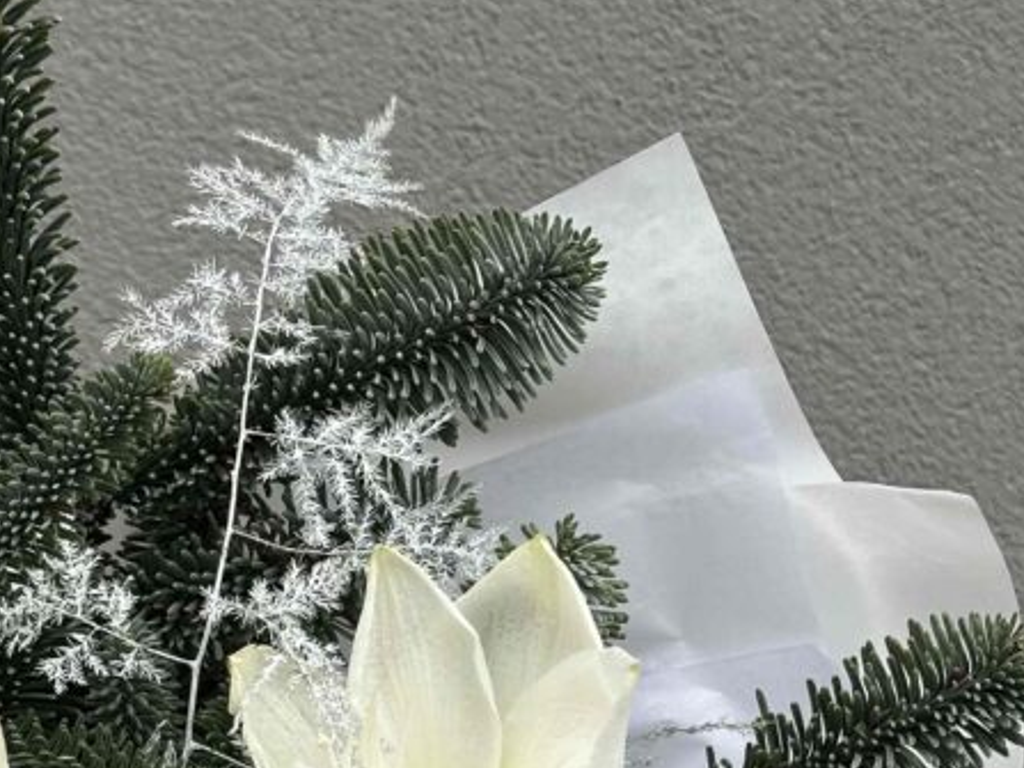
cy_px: 995
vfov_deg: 13.0
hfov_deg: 17.8
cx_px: 245
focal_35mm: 110
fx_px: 3253
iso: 50
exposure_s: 1/157
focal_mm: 6.9
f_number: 1.8
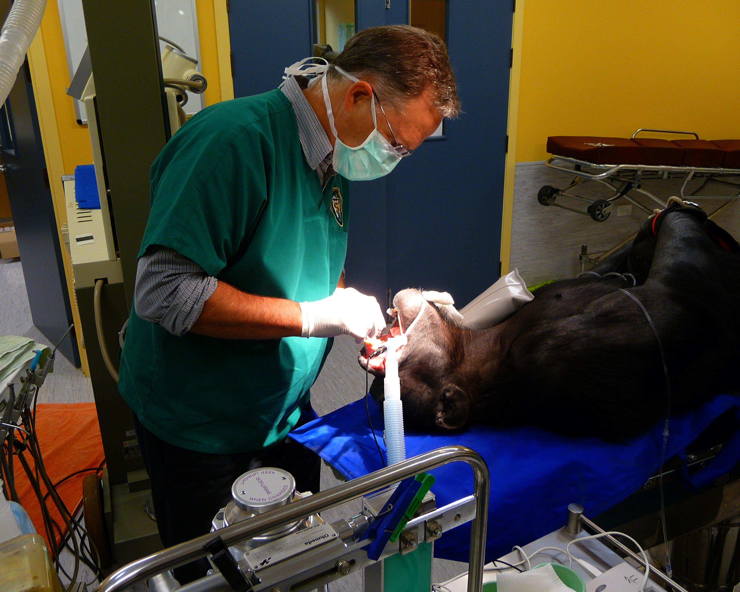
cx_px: 372
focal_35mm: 31
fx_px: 679
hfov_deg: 57.2
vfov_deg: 47.1
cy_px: 297
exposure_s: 1/30
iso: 125
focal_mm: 4.7
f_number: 3.3
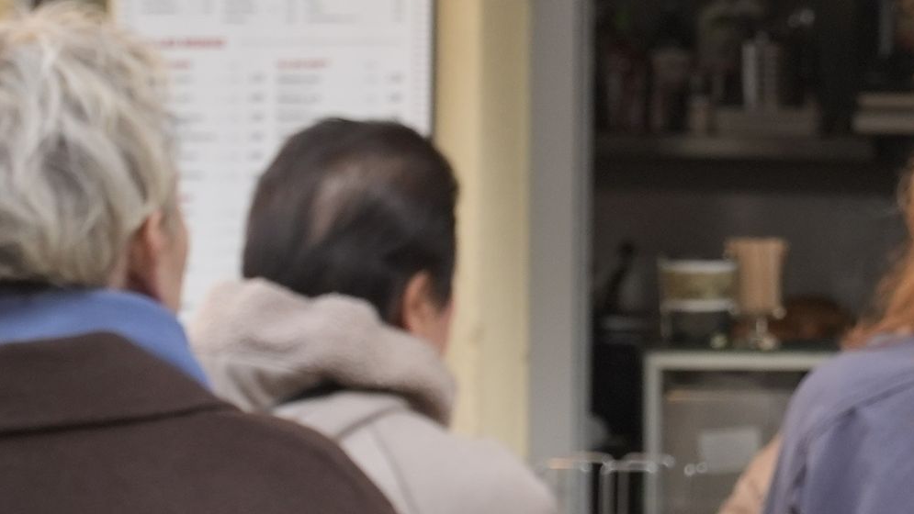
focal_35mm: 139
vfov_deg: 8.7
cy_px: 372
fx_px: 3369
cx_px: 1278
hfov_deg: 14.6
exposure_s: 1/320
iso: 640
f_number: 5.6
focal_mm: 33
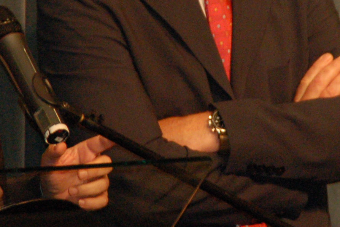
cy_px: 66
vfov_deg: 1.4
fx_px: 9524
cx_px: 238
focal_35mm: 1009
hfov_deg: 2.0
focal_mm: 200
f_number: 6.3
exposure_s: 1/60
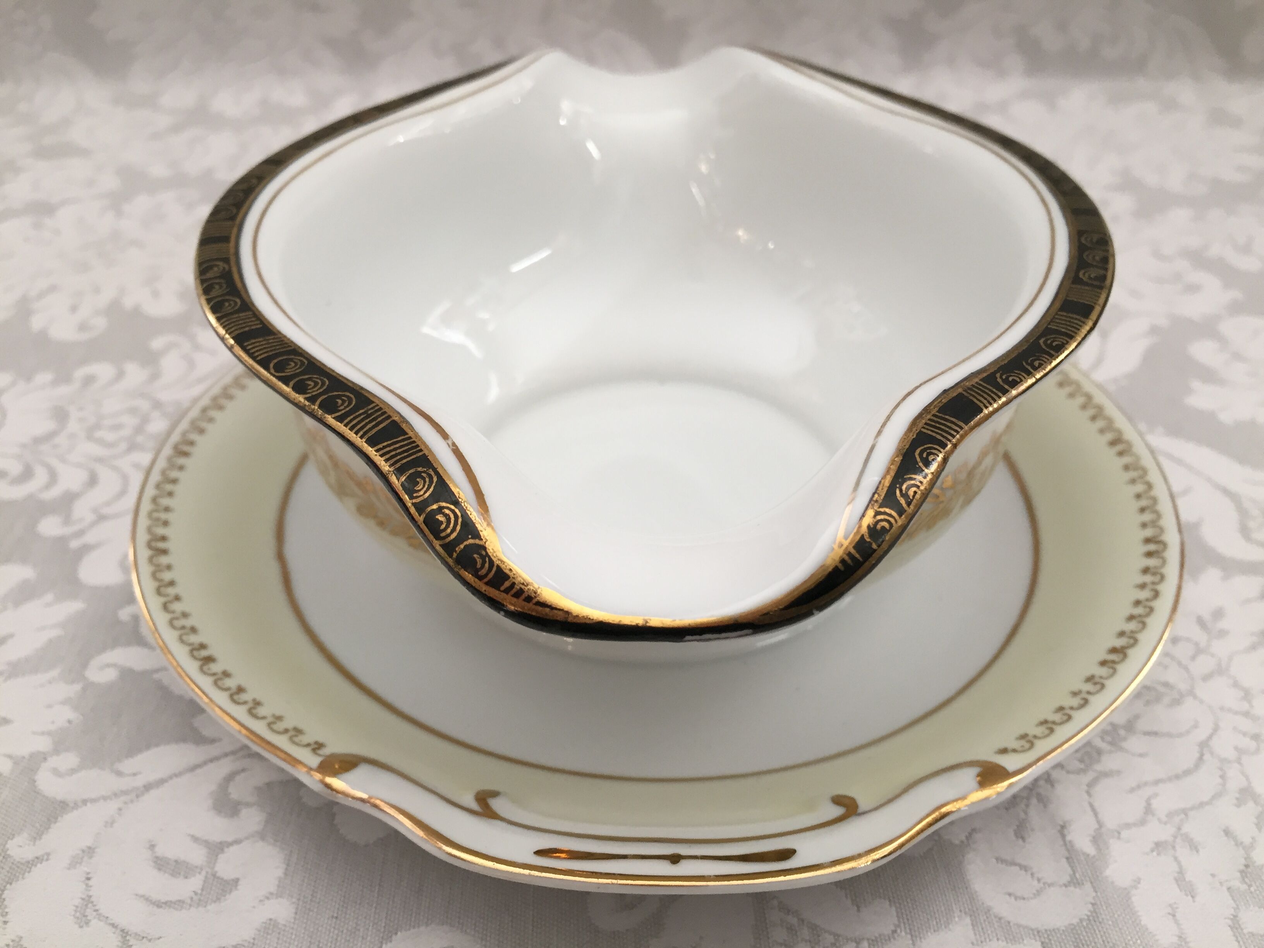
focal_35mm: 29
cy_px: 474
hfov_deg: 61.7
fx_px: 1059
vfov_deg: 48.2
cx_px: 632
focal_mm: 4.15
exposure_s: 1/33
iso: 50
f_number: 2.2
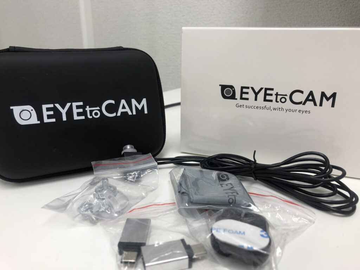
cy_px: 135
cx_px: 180
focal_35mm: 28
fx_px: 291
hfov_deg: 63.4
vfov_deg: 49.7
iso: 32
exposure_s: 1/50
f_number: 1.8
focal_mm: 3.99
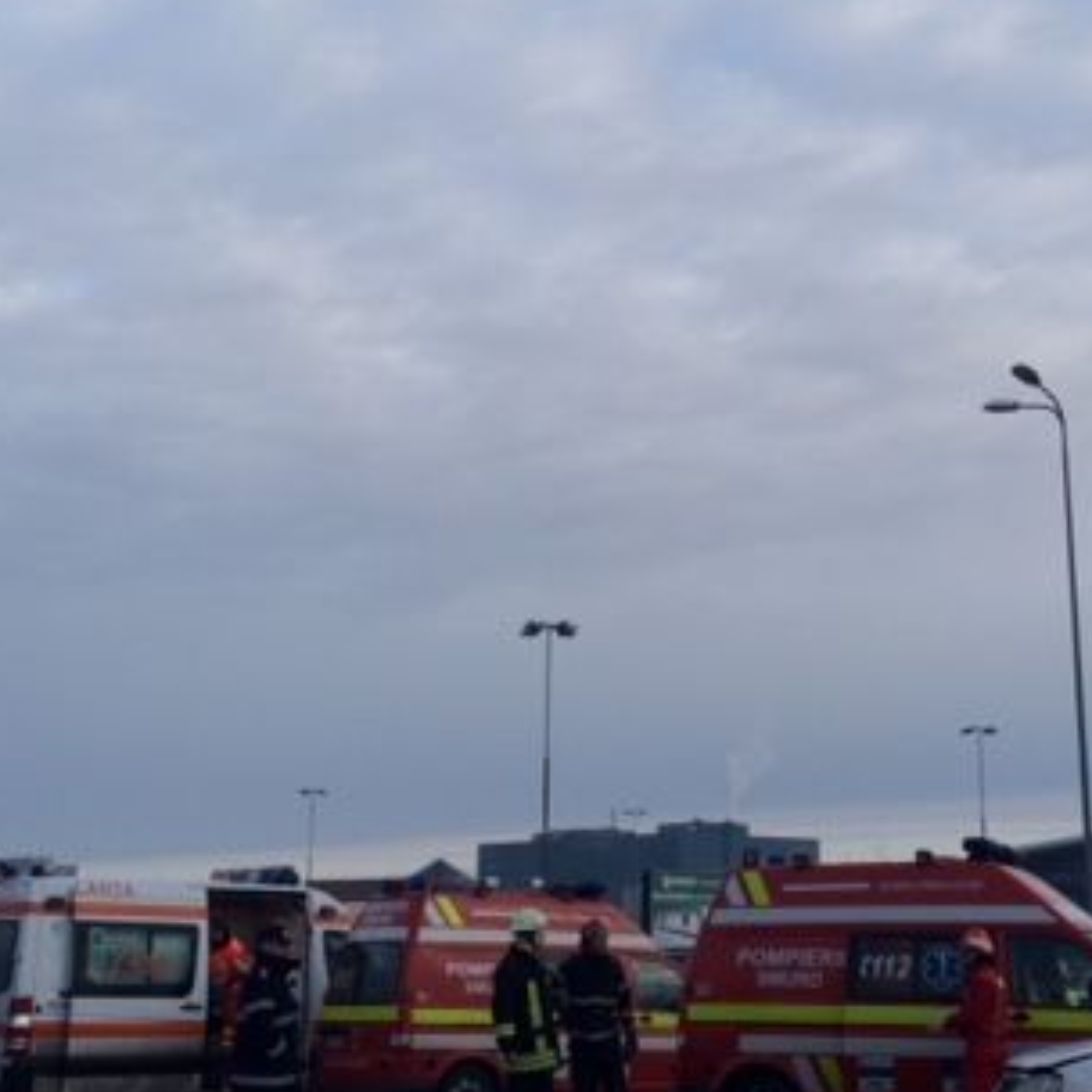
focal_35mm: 54
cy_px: 471
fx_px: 1927
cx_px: 726
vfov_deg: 31.6
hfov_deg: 31.4
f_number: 2.2
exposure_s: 1/540
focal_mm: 4.15
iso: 32
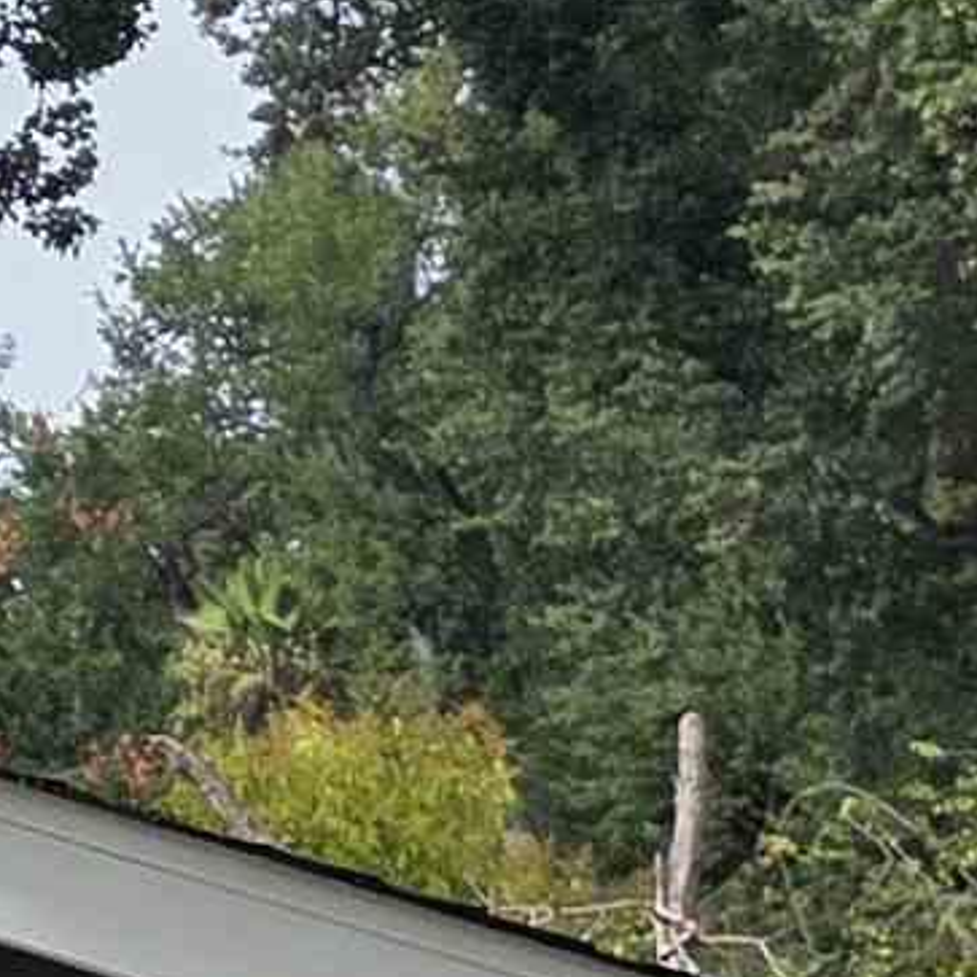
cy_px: 842
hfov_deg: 7.5
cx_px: -2767
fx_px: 5492
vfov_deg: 10.1
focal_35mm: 172
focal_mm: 5.4
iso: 80
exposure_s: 1/3238
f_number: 1.8
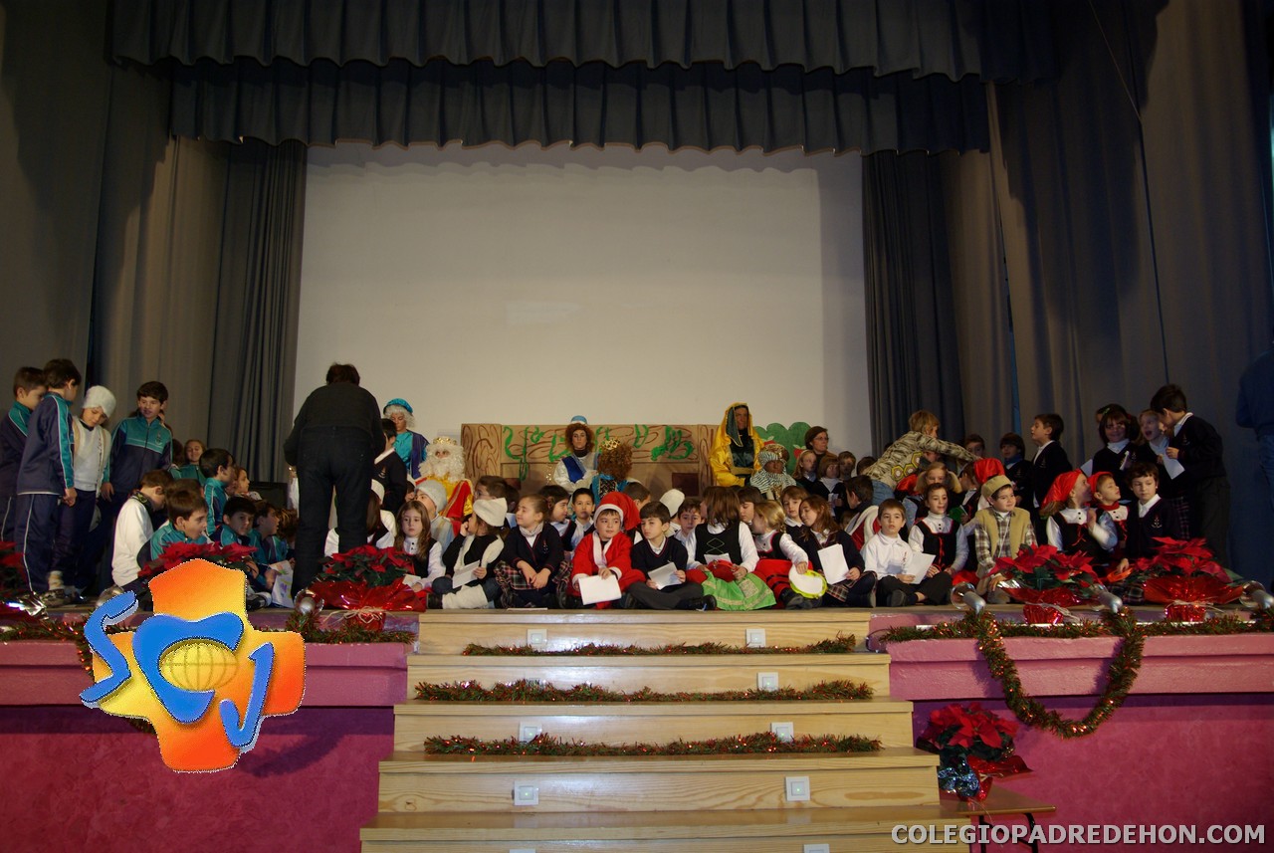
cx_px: 637
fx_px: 957
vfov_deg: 48.1
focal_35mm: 27
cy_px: 426
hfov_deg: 67.3
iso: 400
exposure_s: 1/45
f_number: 4
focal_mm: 18
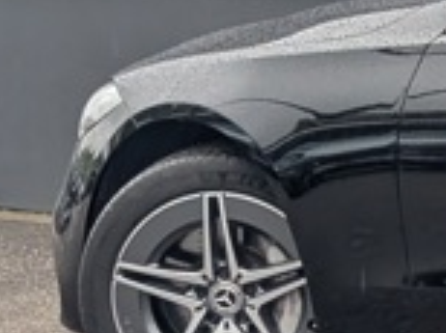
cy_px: 14
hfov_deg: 7.3
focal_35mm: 255
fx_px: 3280
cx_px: 1092
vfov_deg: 5.8
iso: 121
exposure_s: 1/327
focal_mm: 6.9
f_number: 1.68
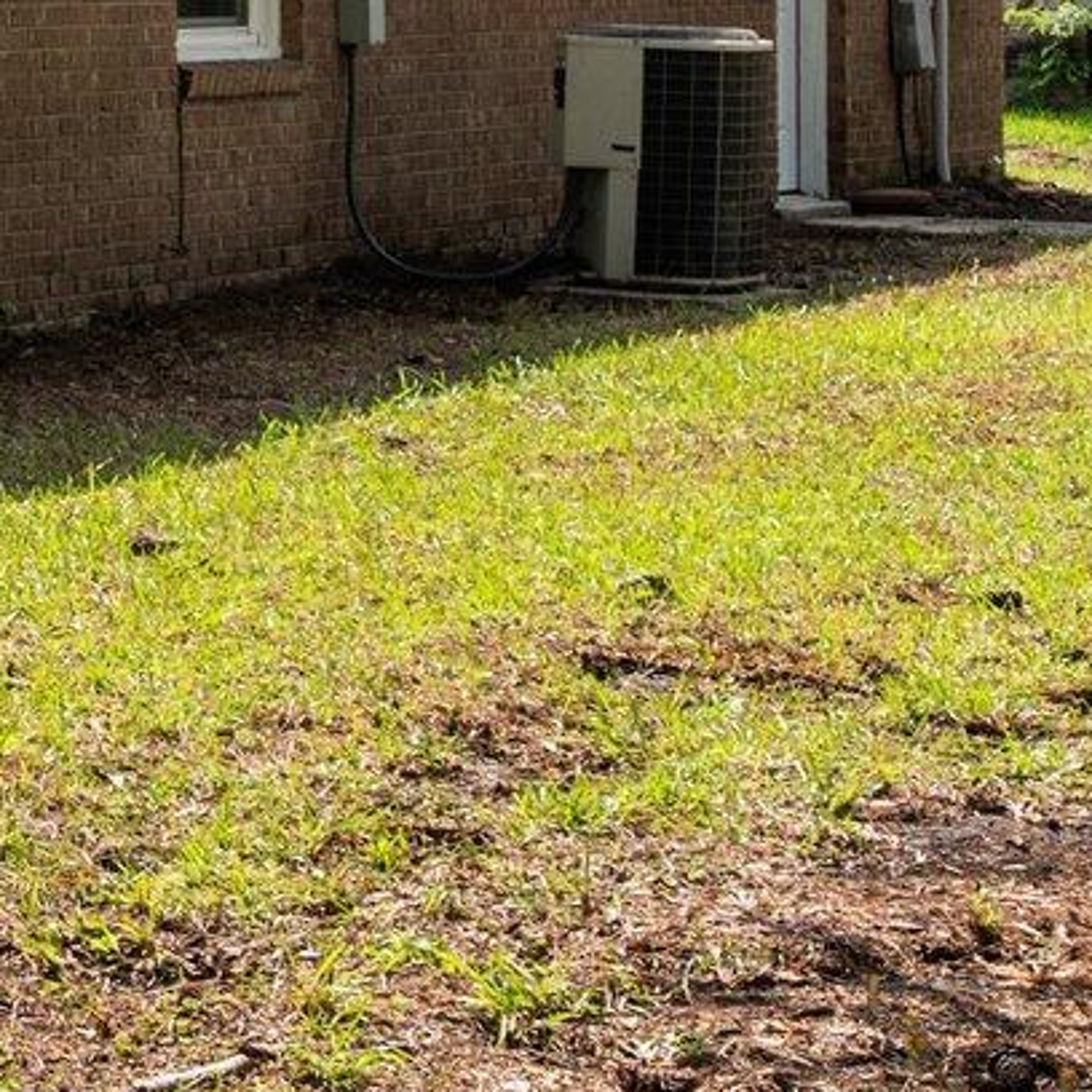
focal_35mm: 128
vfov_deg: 12.9
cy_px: -574
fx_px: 4568
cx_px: -1373
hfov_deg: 11.6
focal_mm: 30
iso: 80
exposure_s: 1/200
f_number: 7.1
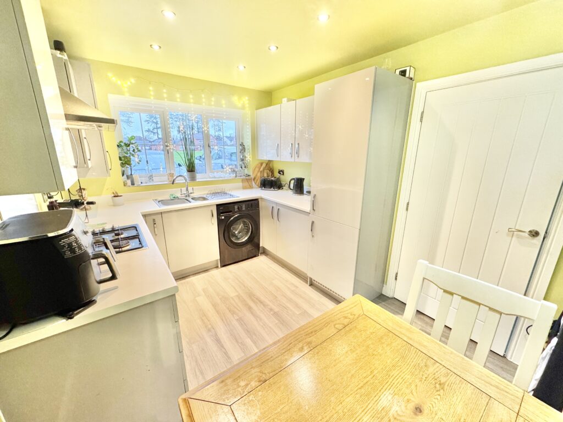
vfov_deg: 85.7
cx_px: 282
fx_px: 228
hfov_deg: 102.1
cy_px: 211
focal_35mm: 14
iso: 250
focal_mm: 2.22
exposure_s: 1/100
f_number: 2.2
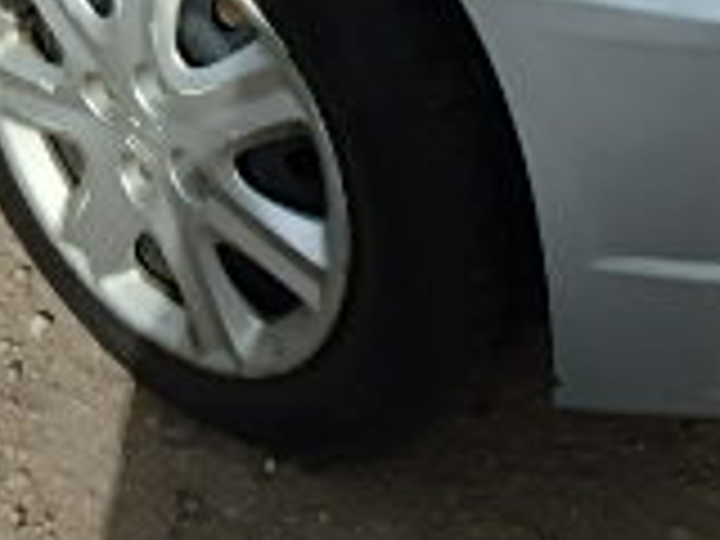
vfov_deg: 15.5
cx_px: 176
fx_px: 1747
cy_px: -374
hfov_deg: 23.0
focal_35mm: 84
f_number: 6
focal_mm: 3.7
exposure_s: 1/500
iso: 125
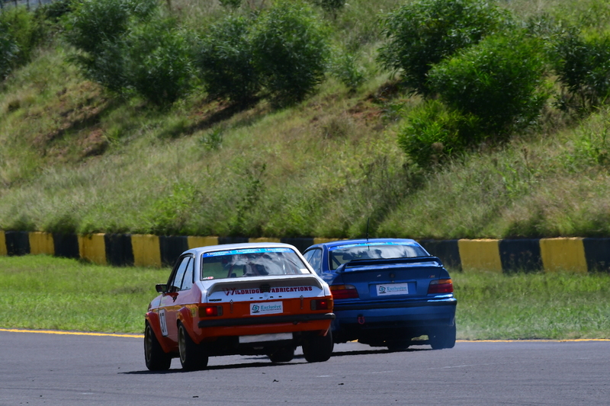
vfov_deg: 2.4
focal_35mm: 570
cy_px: 203
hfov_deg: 3.6
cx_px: 305
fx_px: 9656
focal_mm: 380
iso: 400
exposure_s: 1/500
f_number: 13
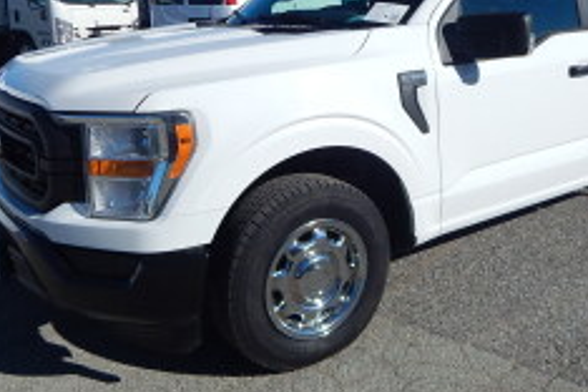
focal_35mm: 38
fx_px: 621
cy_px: 122
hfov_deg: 50.4
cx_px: 354
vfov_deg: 34.6
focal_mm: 4
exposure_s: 1/1500
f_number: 6
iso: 125
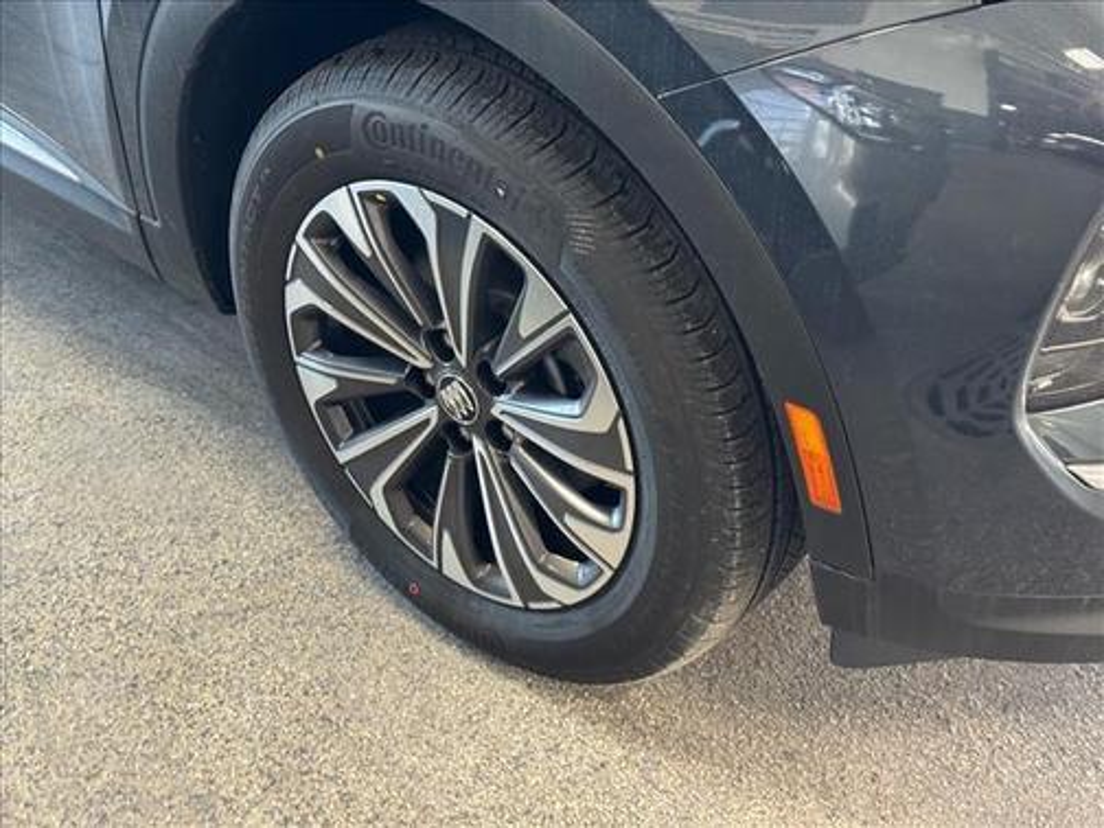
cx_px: 552
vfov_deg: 30.3
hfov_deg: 39.7
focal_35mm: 48
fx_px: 1531
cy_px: 414
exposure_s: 1/60
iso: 160
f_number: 1.78
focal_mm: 6.76
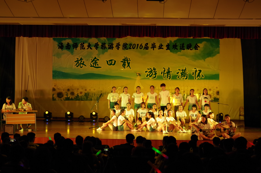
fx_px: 543
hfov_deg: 27.0
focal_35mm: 75
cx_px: 130
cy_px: 86
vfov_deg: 18.1
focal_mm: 50
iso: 1600
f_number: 5.6
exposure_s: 1/100
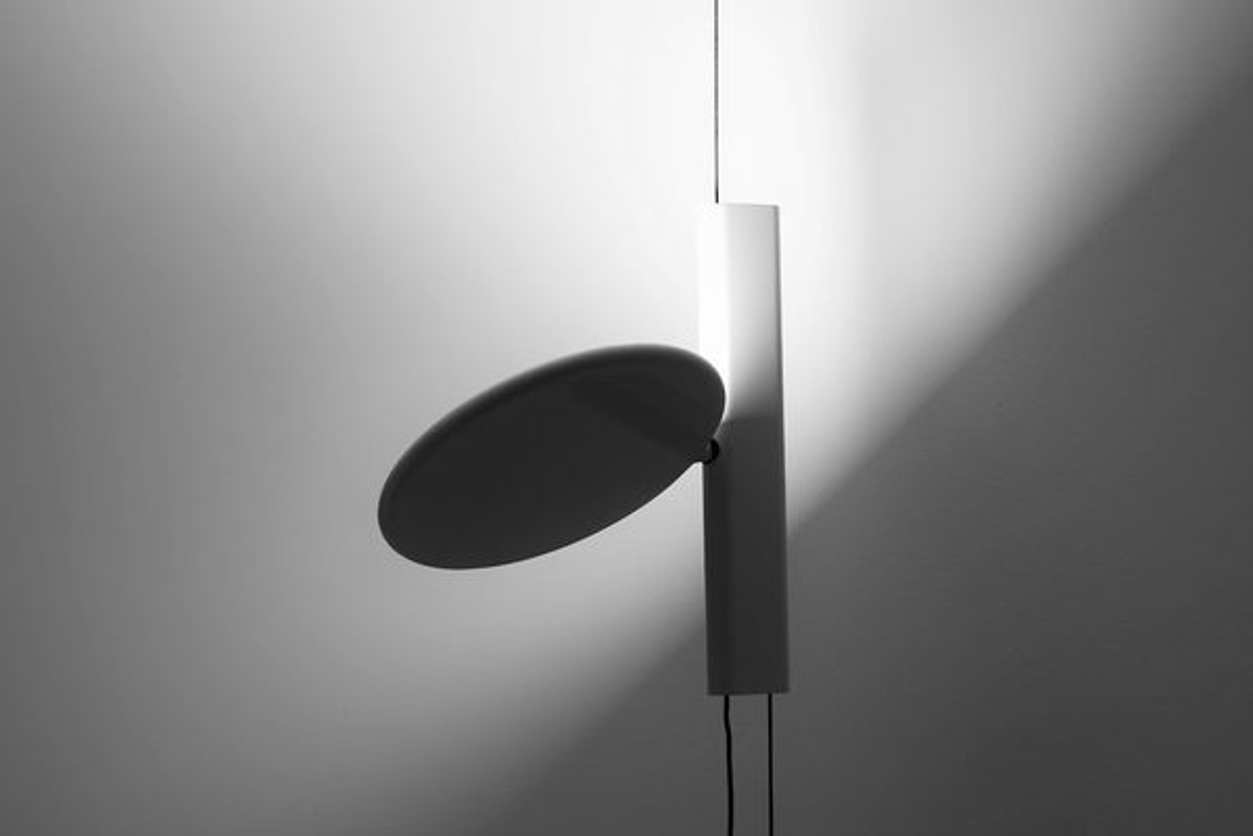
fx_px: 4437
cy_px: 418
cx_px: 626
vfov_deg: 10.8
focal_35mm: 128
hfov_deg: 16.1
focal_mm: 85
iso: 800
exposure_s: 1/100
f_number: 4
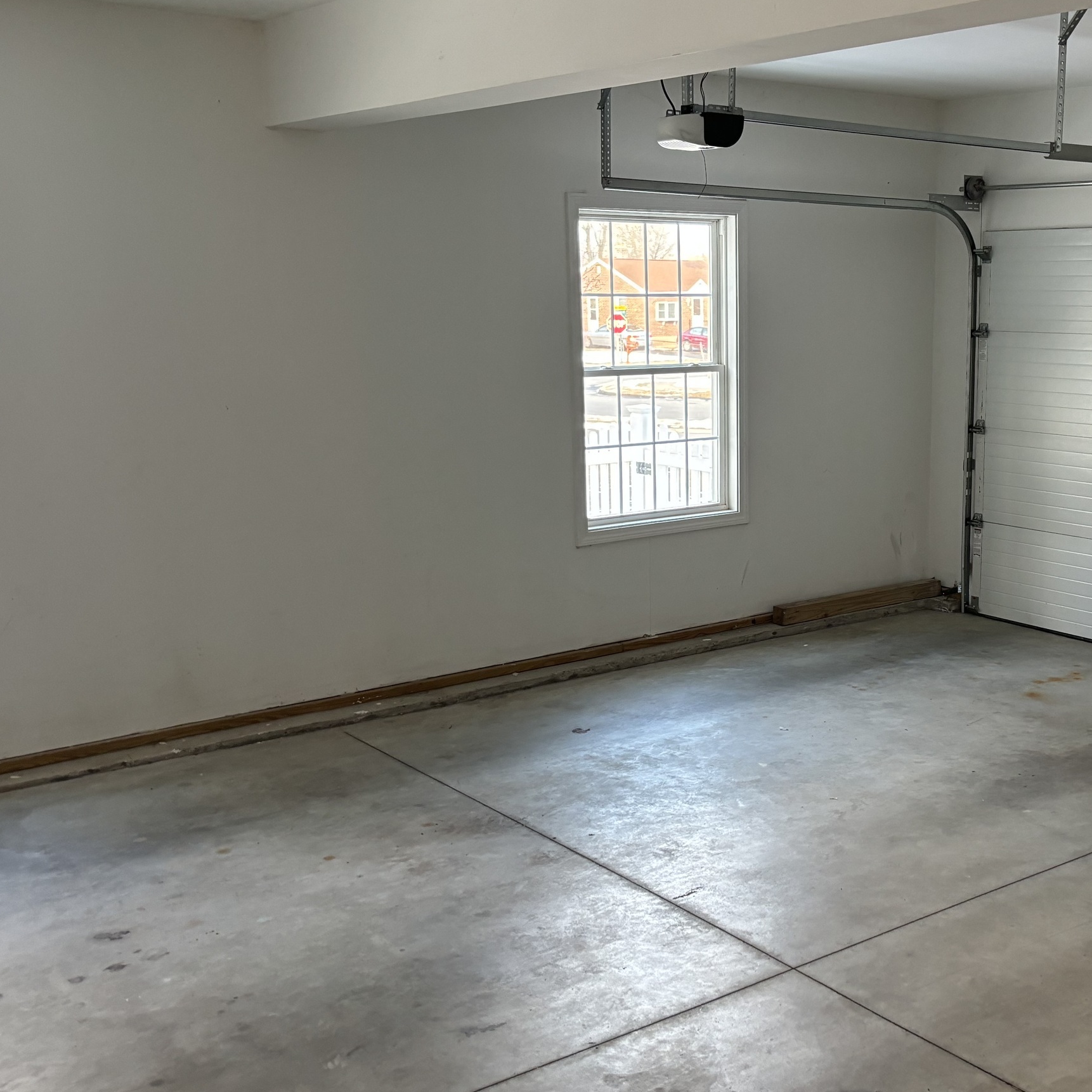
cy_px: 526
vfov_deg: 40.9
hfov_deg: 40.0
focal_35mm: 41
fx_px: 1463
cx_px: 796
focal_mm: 5.96
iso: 250
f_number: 1.6
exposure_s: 1/60
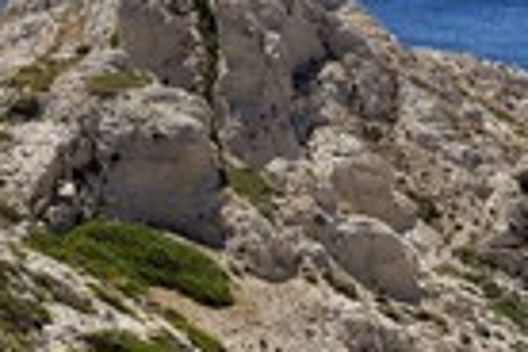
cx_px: 484
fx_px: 2332
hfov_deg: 12.8
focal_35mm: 159
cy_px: 165
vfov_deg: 8.6
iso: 200
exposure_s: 1/400
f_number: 11
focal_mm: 52
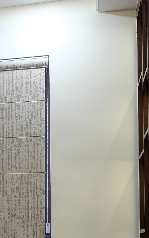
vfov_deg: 21.1
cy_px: 199
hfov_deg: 11.5
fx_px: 630
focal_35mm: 97
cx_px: -192
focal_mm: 11.2
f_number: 6.4
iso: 160
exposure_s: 1/6
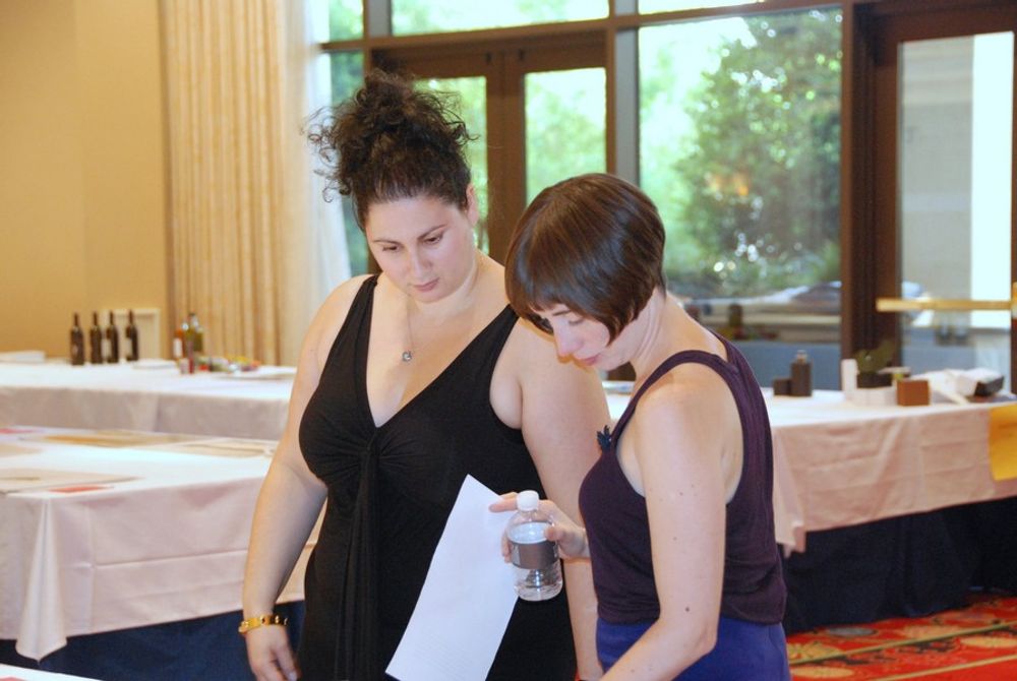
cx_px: 508
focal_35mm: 93
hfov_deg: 21.9
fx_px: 2631
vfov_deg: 14.8
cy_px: 340
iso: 1600
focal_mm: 62
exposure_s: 1/60
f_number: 5.6
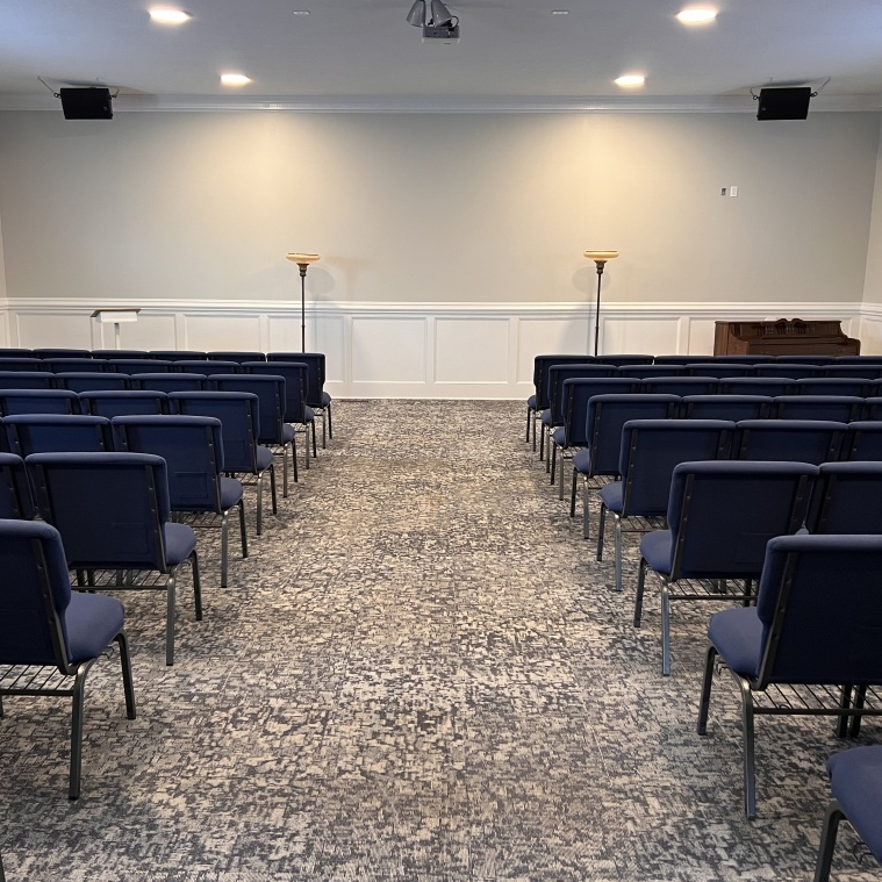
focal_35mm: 31
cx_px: 416
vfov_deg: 52.5
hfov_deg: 52.5
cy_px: 438
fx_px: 894
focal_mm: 5.7
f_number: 1.5
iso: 320
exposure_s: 1/60
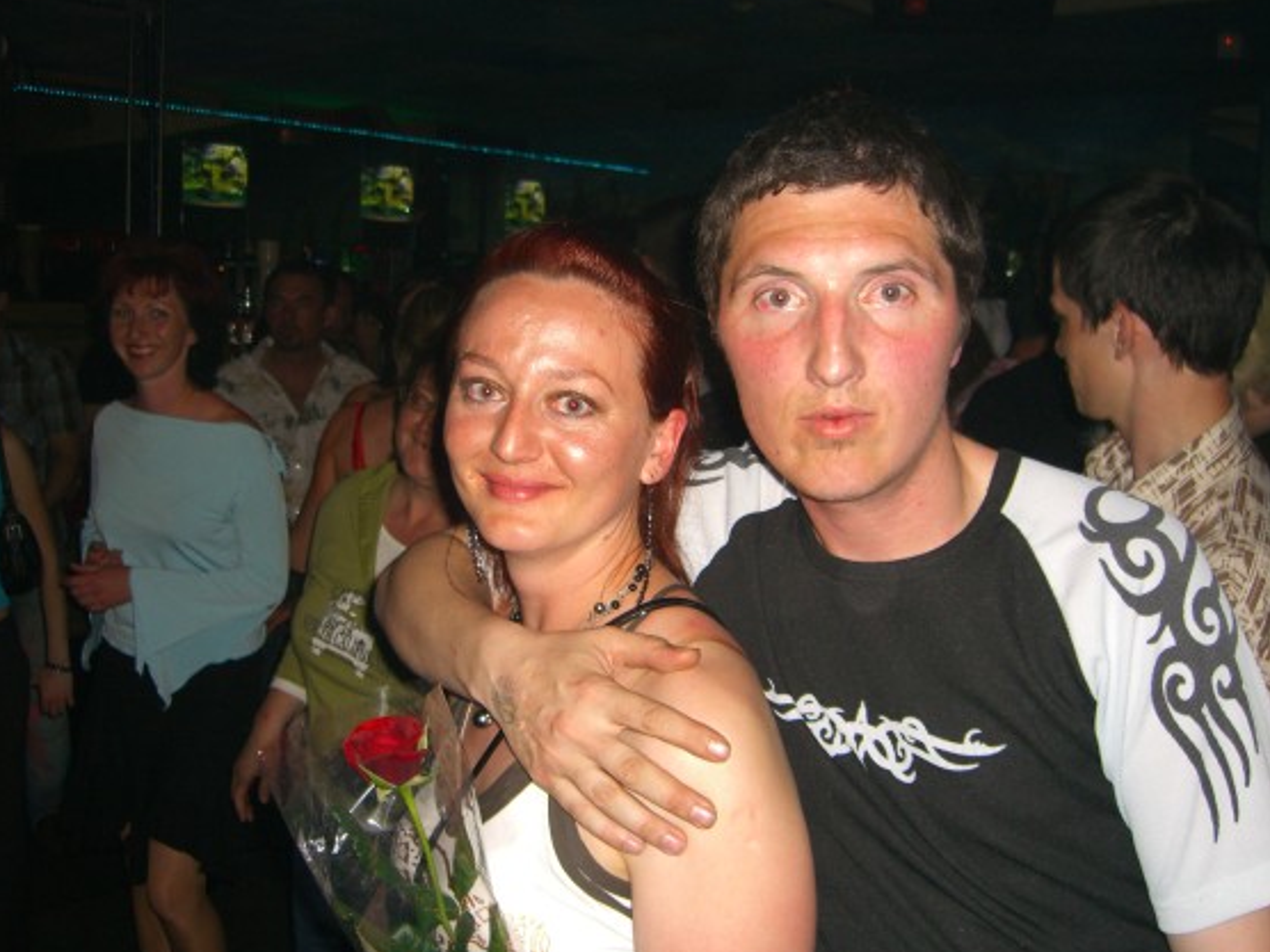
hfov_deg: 45.7
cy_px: 477
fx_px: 1504
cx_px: 587
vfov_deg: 35.1
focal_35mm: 41
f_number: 2.8
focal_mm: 7.9
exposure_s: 1/60
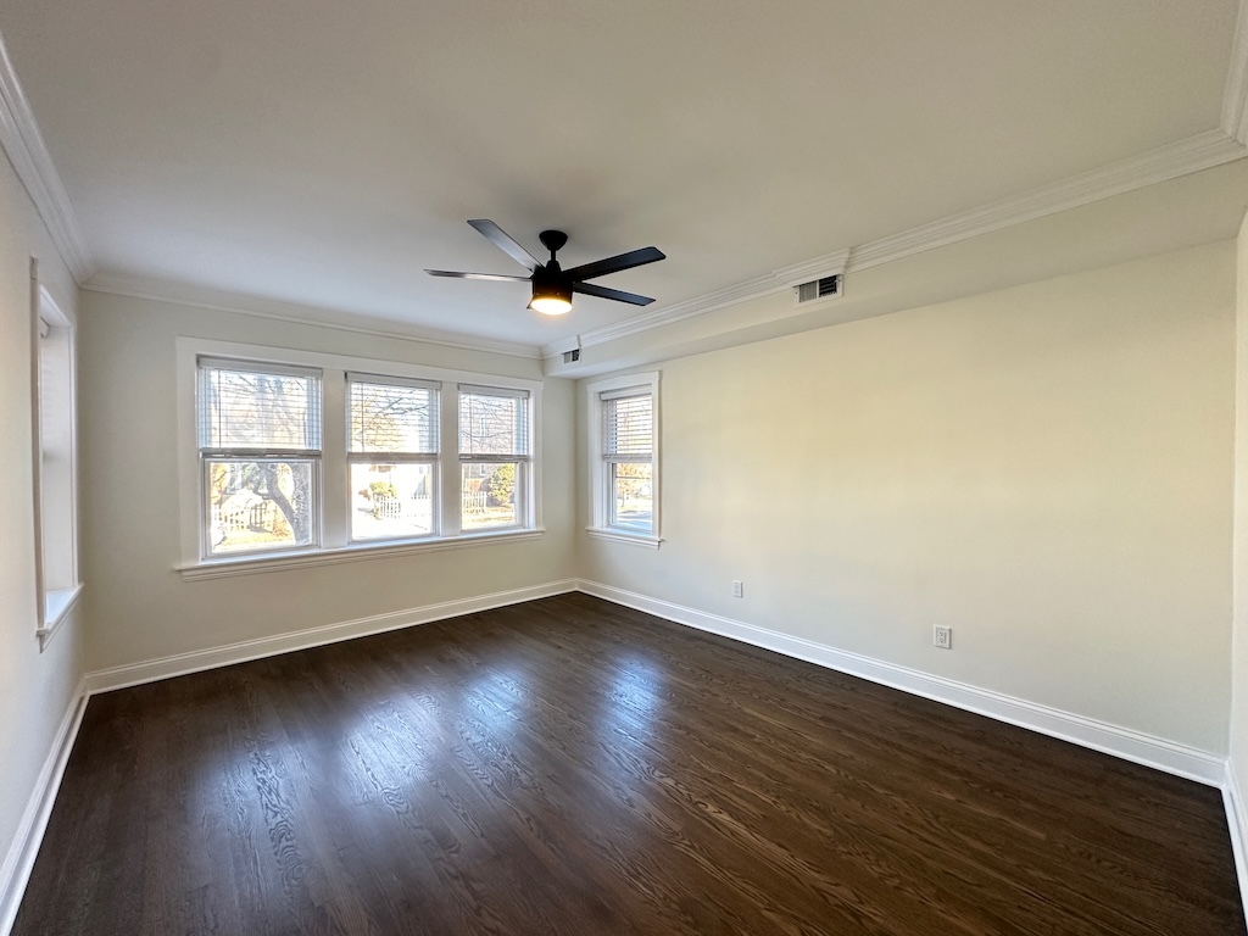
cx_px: 624
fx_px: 505
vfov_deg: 85.7
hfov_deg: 102.1
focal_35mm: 14
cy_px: 468
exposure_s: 1/120
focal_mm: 2.22
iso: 250
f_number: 2.2
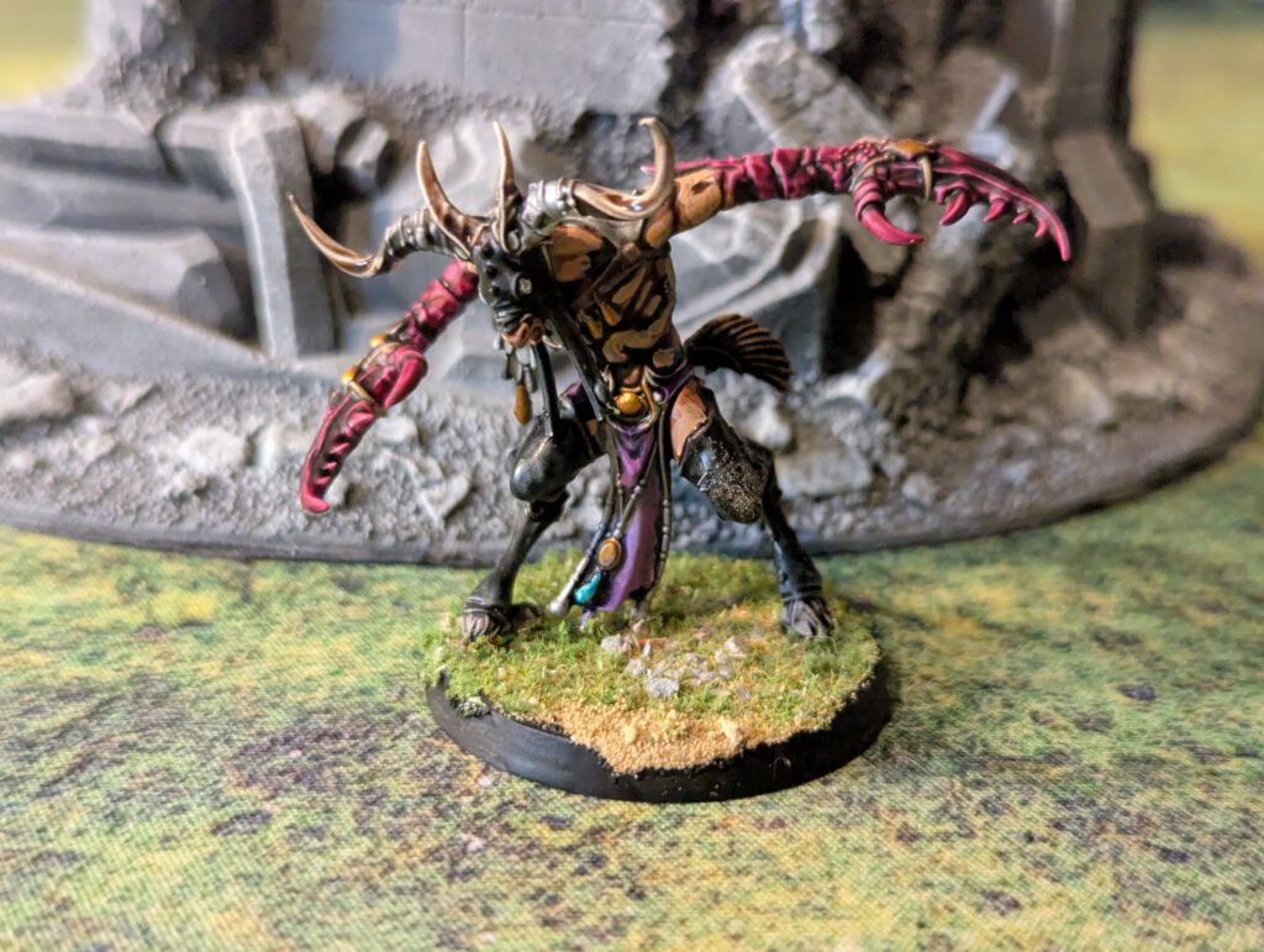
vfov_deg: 30.3
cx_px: 632
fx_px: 1755
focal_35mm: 48
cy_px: 476
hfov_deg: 39.6
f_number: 1.85
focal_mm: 6.81
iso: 1620
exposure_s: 1/33.3
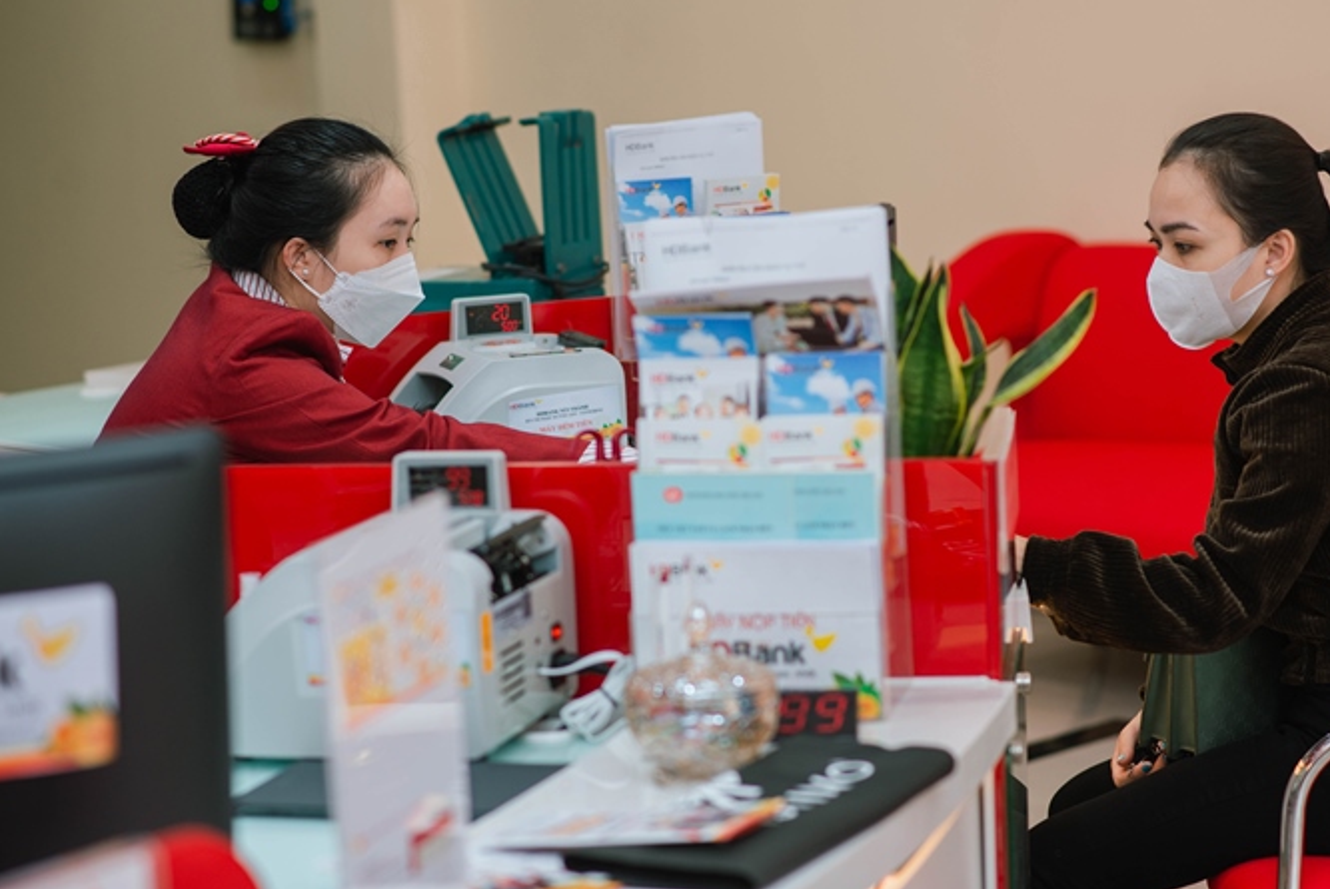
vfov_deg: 14.0
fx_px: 3623
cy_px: 429
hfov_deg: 20.8
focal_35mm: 98
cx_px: 751
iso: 160
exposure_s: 1/125
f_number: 3.2
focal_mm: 85
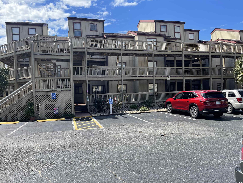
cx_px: 122
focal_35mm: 25
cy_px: 92
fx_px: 175
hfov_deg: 69.4
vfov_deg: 54.9
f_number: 1.6
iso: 32
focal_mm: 5.1
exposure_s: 1/1475
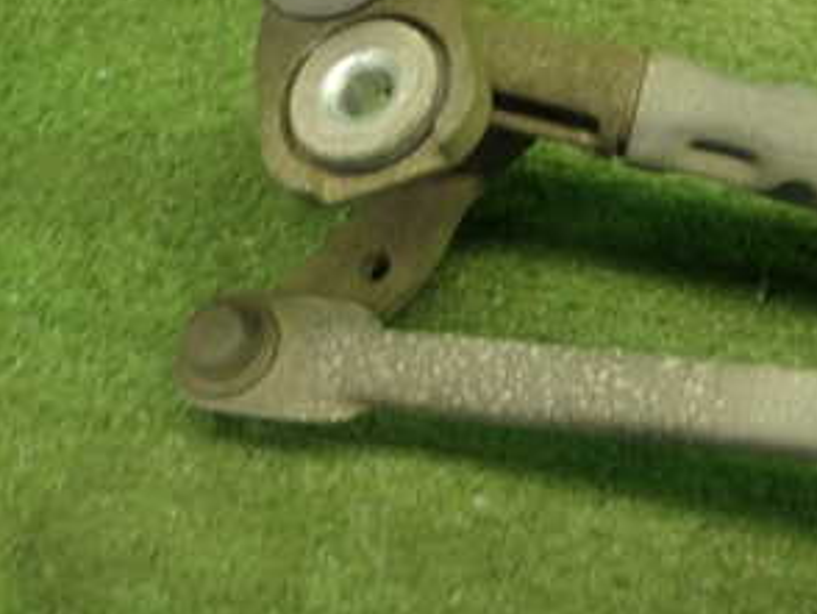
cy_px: 114
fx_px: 1205
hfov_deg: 37.0
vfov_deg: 28.0
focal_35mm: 51
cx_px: 561
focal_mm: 4.5
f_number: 2
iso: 200
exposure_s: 1/30
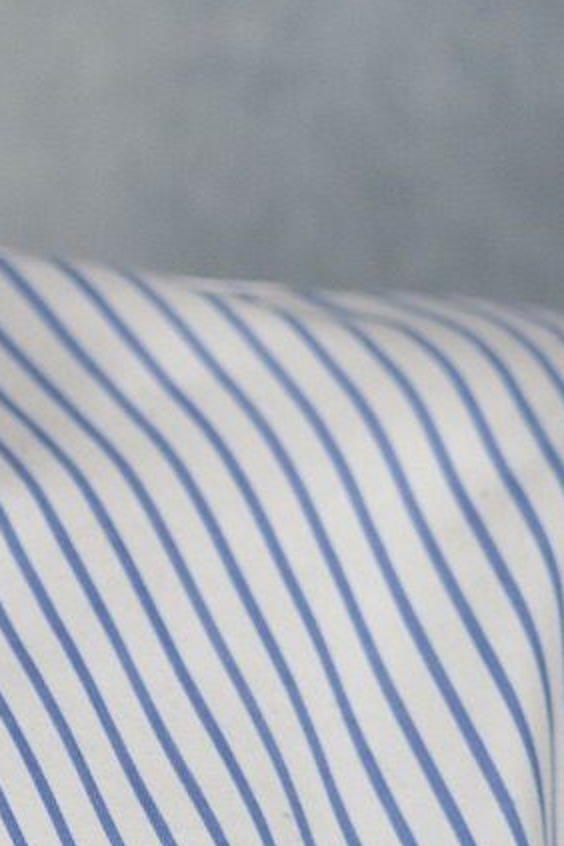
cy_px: 324
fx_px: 15381
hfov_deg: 2.1
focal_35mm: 655
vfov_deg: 3.2
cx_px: -764
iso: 400
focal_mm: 85
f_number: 2.2
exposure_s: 1/400
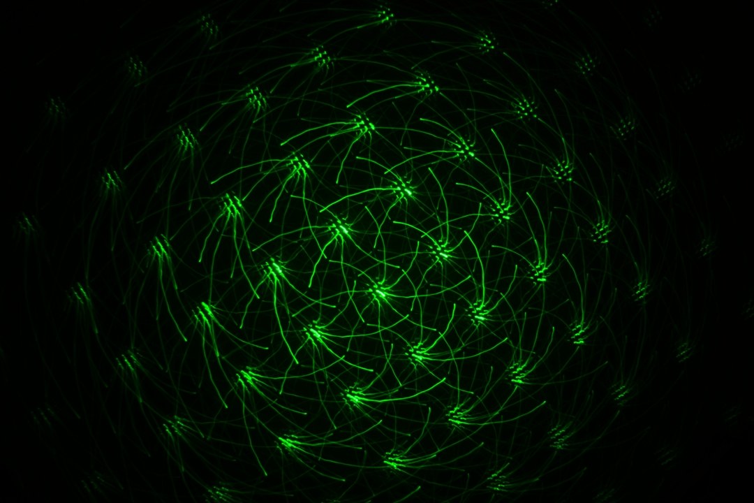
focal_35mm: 34
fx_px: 723
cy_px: 252
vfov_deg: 38.4
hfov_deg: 55.1
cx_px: 377
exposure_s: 2
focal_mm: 23
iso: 100
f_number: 3.8
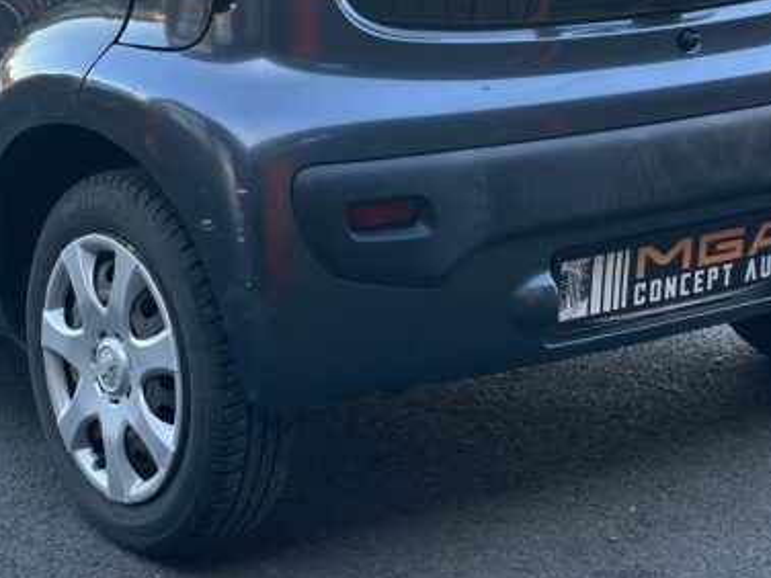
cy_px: 70
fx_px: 2272
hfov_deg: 19.2
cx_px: 277
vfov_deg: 14.4
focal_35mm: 102
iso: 80
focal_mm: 6.86
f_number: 1.78
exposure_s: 1/237
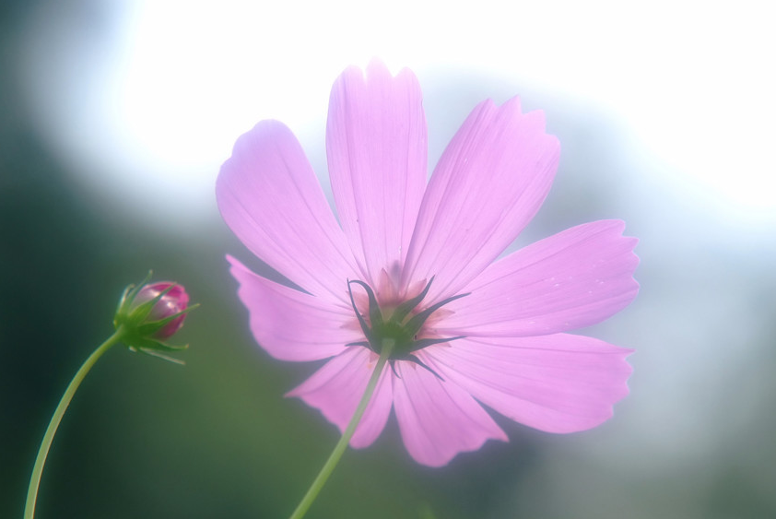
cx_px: 410
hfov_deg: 8.3
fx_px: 5329
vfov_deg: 5.6
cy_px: 311
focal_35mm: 247
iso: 160
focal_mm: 135
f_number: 5
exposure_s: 1/570
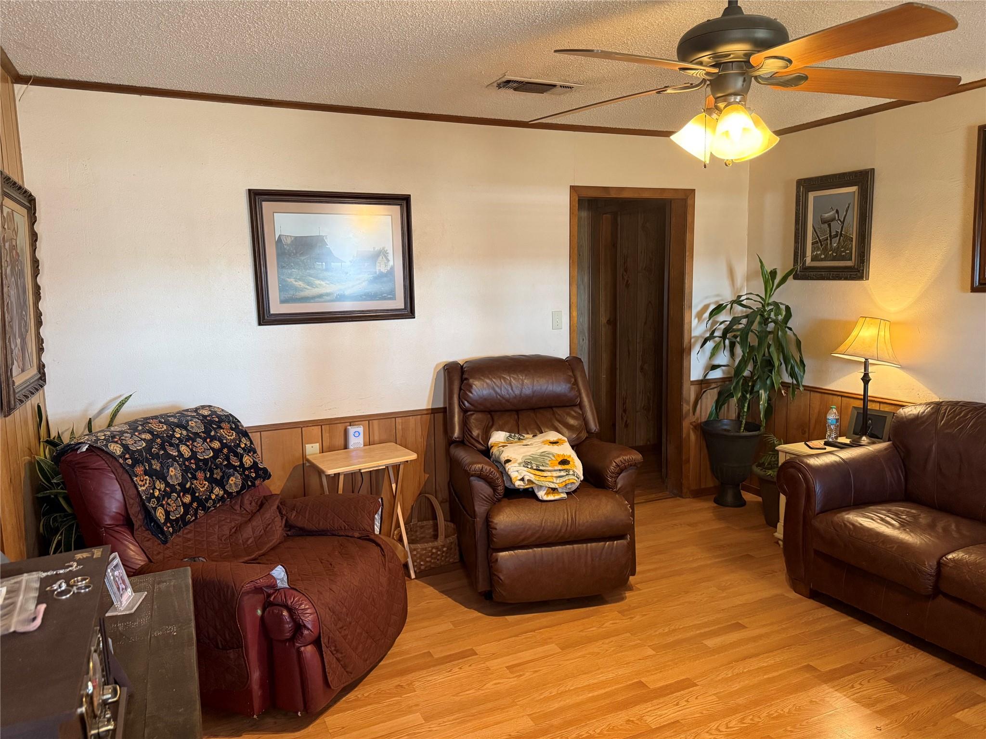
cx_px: 493
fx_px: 684
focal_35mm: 24
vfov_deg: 56.8
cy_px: 370
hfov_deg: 71.6
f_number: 1.78
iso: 500
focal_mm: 6.76
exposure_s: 1/60
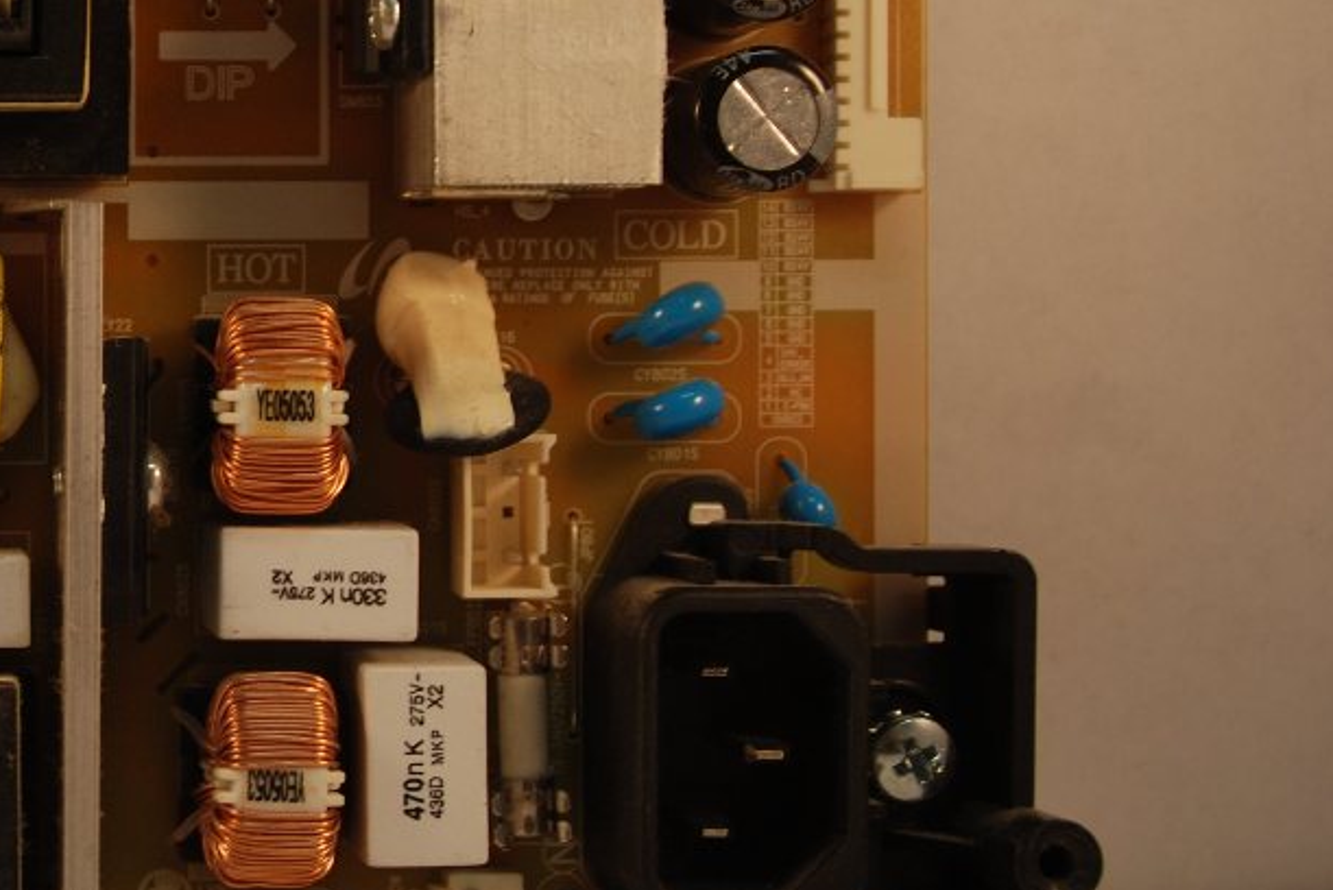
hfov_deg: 18.1
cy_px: 373
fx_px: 4077
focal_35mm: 110
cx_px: -39
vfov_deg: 12.5
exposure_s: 1/25
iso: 100
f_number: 5.6
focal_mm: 35
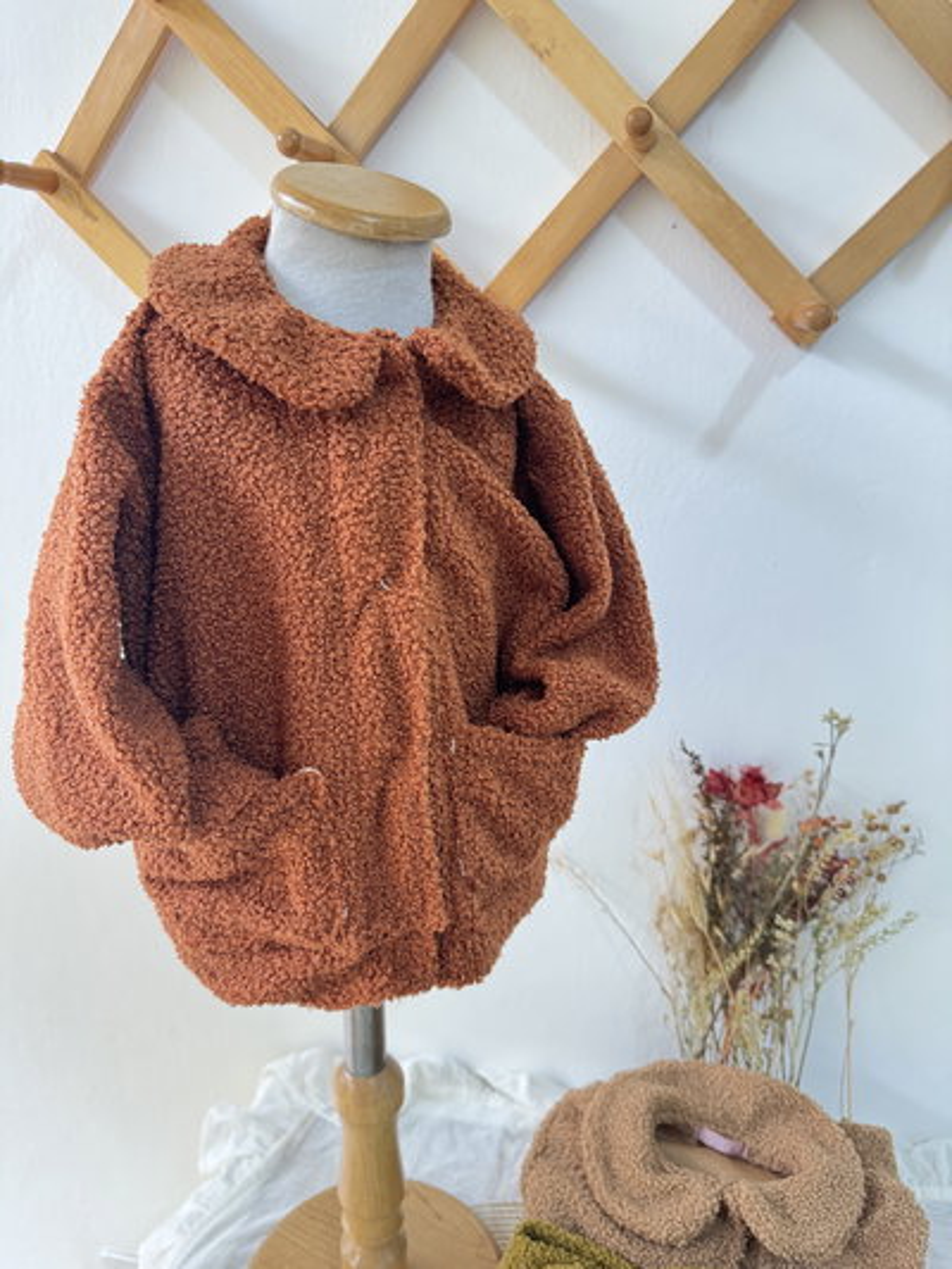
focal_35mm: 24
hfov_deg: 56.8
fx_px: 880
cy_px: 634
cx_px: 476
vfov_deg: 71.6
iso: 200
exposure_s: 1/50
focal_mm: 6.76
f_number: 1.78
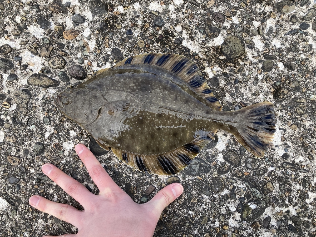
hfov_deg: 63.4
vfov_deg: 49.7
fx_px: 256
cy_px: 118
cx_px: 158
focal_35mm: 28
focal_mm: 3.99
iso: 20
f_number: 1.8
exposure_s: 1/564
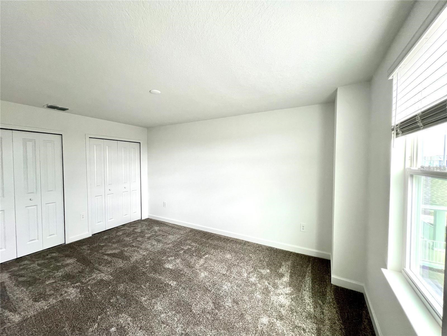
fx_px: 168
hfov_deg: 106.2
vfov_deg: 89.9
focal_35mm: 13
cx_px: 224
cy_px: 168
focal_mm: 1.57
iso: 64
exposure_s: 1/99
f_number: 1.8
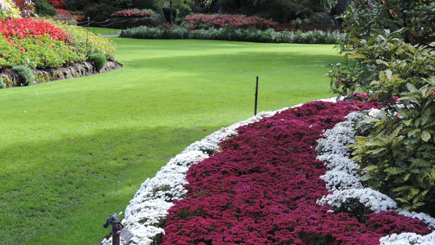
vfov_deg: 20.0
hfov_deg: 34.9
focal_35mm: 60
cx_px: 201
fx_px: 692
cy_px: 111
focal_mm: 8.9
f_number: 3.6
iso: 80
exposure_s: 1/125
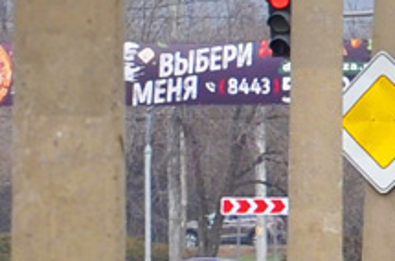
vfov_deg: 1.4
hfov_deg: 2.2
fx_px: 10437
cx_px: 981
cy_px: 119
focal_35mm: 954
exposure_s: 1/400
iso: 200
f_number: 7.1
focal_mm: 105
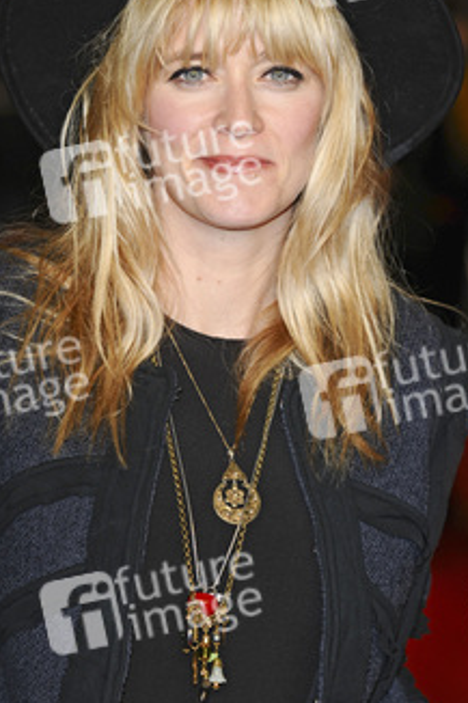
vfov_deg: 9.3
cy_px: 280
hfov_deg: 6.2
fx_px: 4314
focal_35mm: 221
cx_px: 215
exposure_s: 1/200
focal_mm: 120
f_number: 4.5
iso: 320
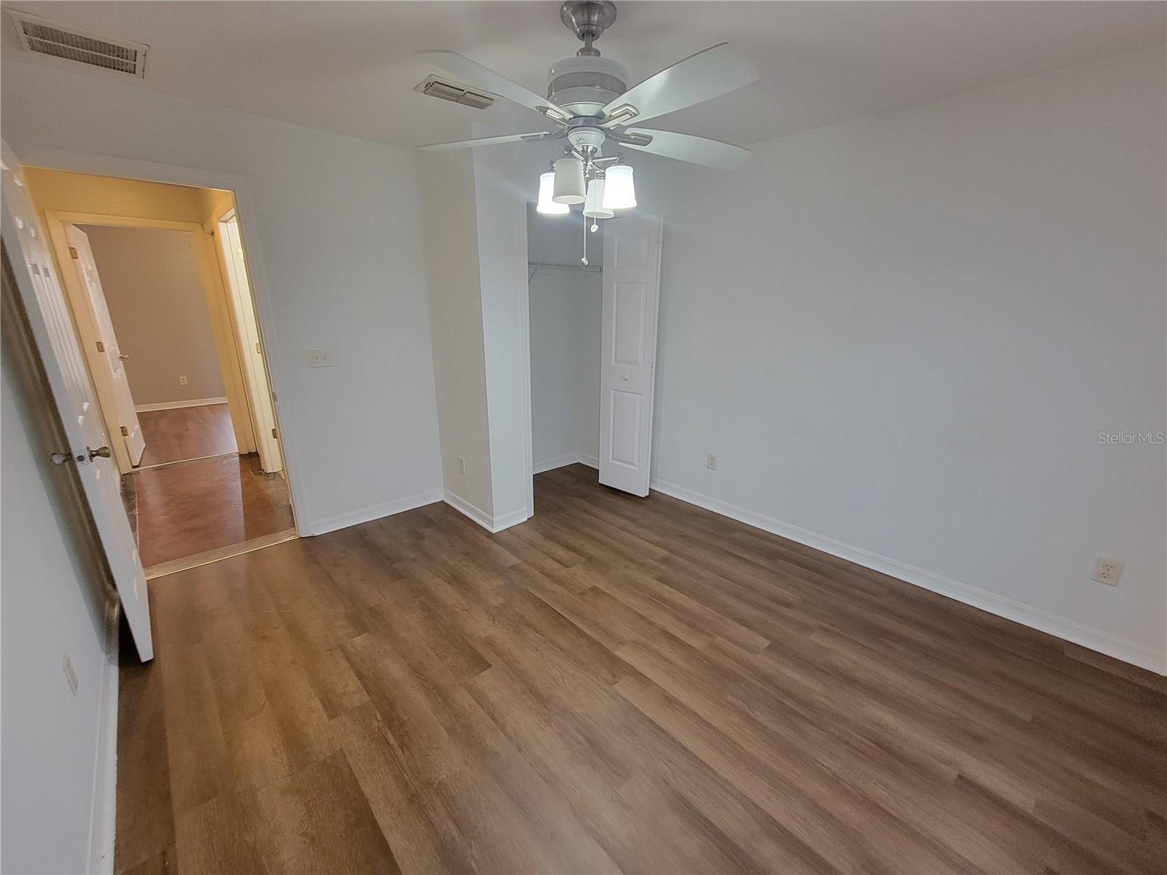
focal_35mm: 13
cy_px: 438
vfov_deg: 89.9
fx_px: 438
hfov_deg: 106.2
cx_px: 584
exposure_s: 1/60
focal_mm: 2.2
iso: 400
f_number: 2.2
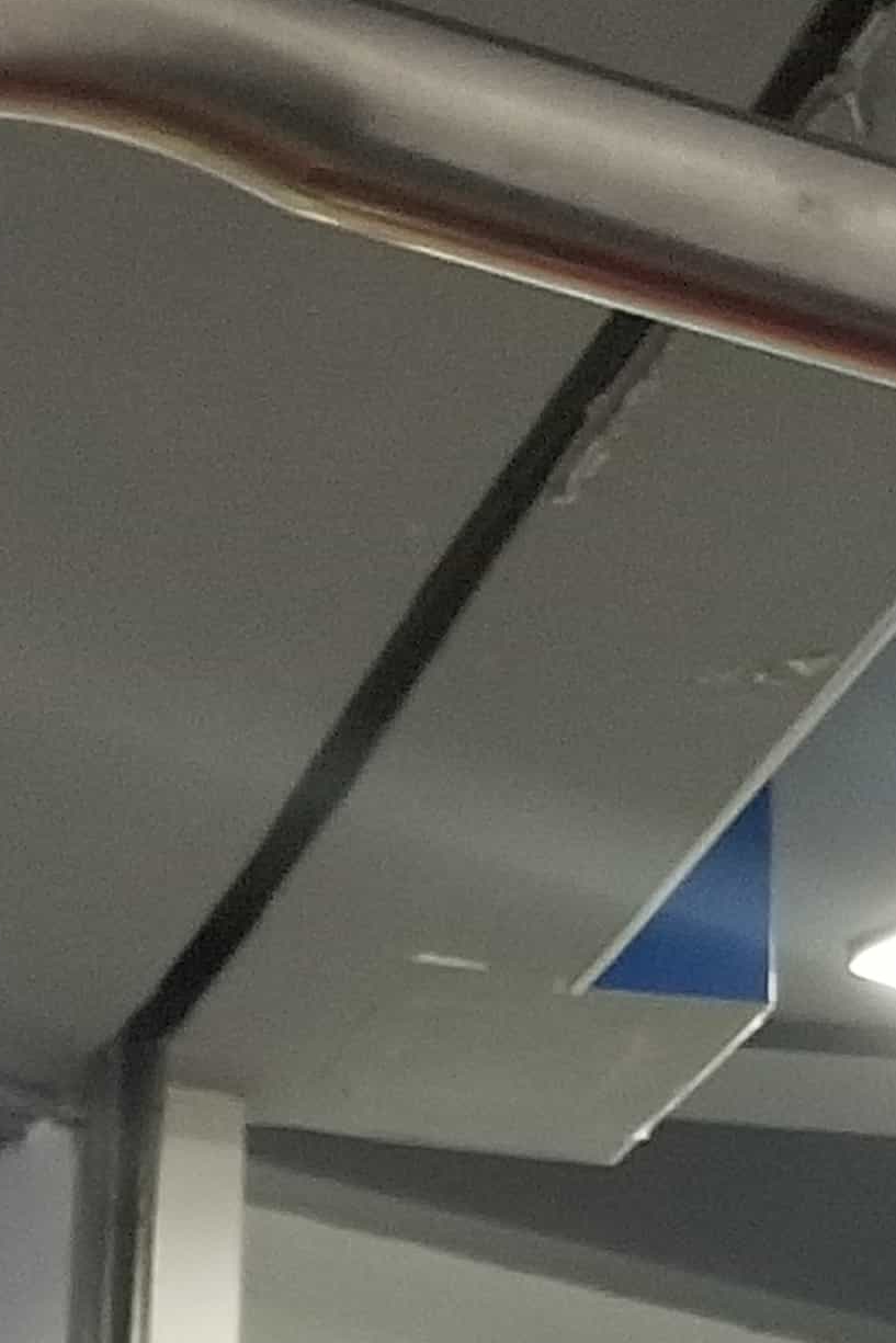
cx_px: 1141
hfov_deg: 14.7
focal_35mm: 89
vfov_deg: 21.5
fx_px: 3321
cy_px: 1545
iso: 250
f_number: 1.7
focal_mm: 4.25
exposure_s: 1/33
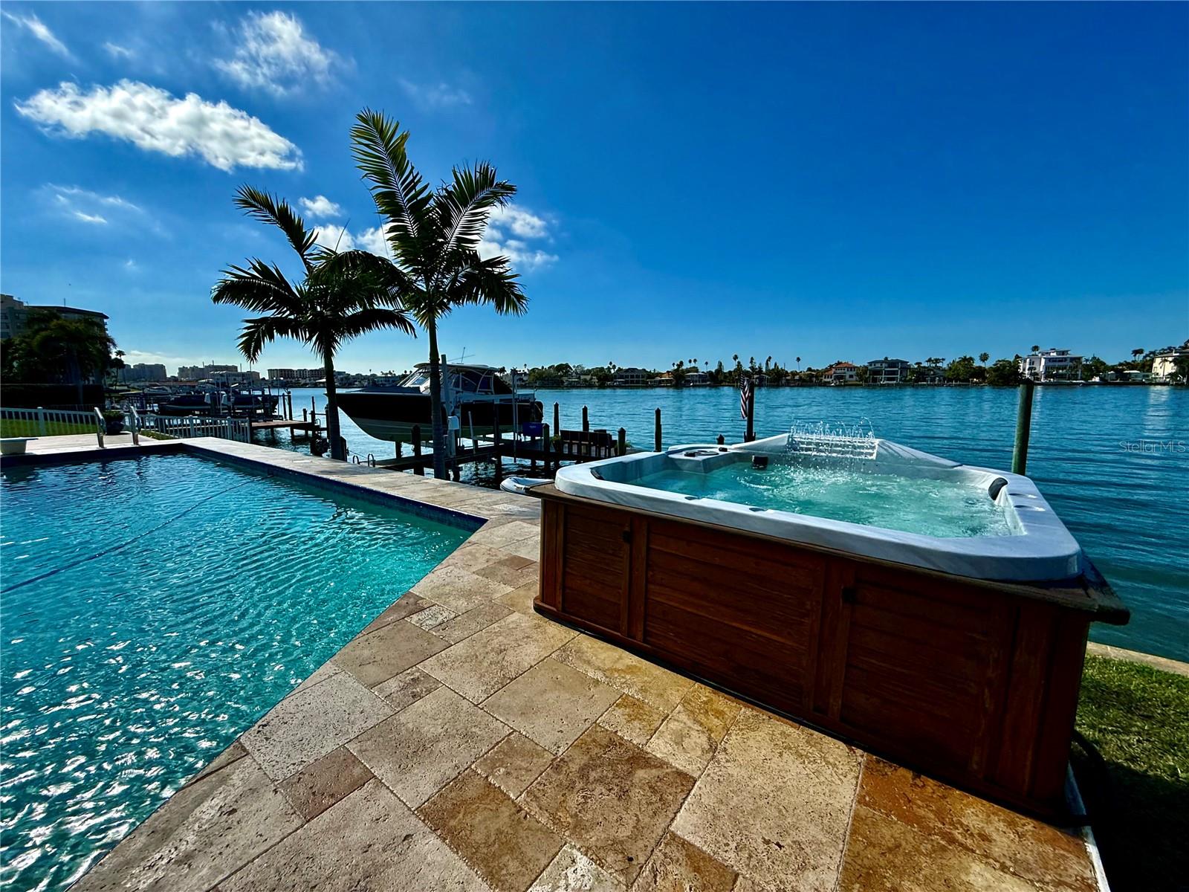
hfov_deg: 102.1
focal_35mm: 14
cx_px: 594
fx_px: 481
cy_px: 446
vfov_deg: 85.7
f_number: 2.2
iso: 50
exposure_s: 1/2717
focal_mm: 2.22
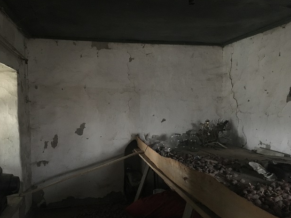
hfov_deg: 60.0
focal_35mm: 30
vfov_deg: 46.8
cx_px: 144
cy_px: 107
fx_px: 252
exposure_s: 1/17
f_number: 2.2
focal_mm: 4.15
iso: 400
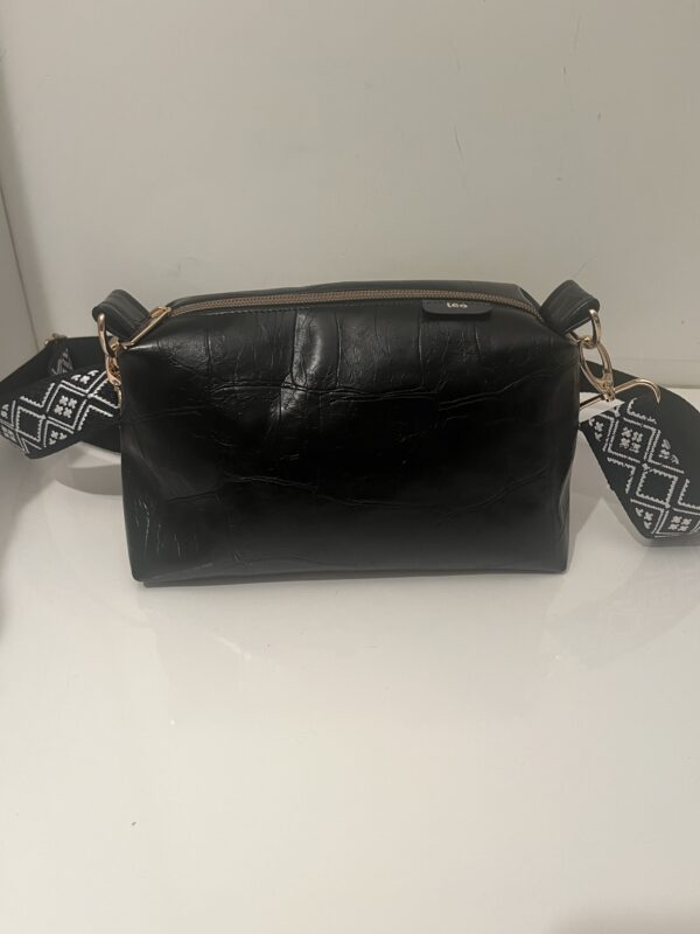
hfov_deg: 53.1
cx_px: 350
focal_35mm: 26
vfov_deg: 67.3
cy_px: 467
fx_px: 701
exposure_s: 1/50
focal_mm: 5.1
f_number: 1.6
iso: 250
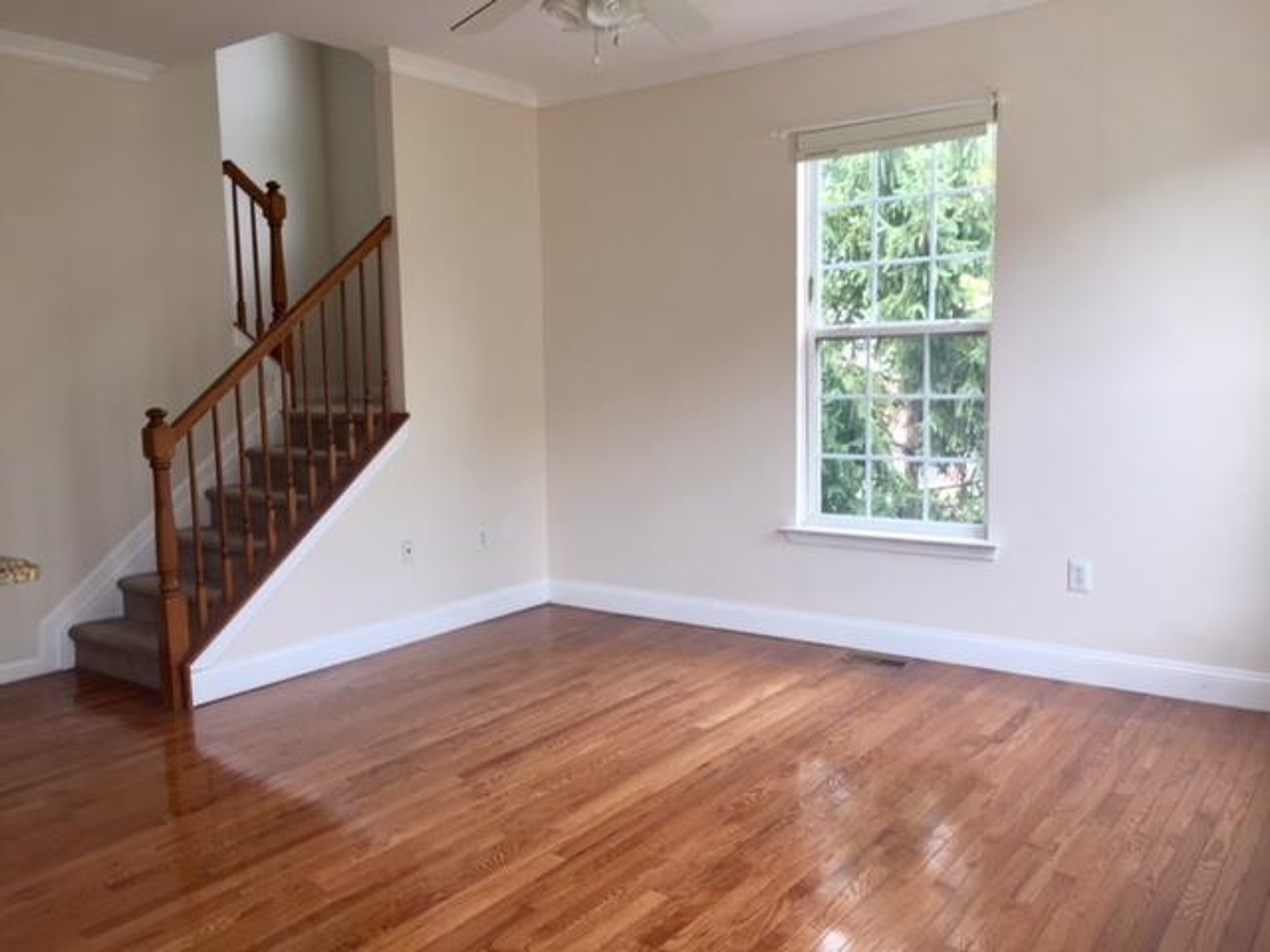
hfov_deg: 61.7
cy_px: 476
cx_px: 635
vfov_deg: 48.2
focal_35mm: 29
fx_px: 1064
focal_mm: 4.15
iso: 40
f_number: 2.2
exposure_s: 1/60
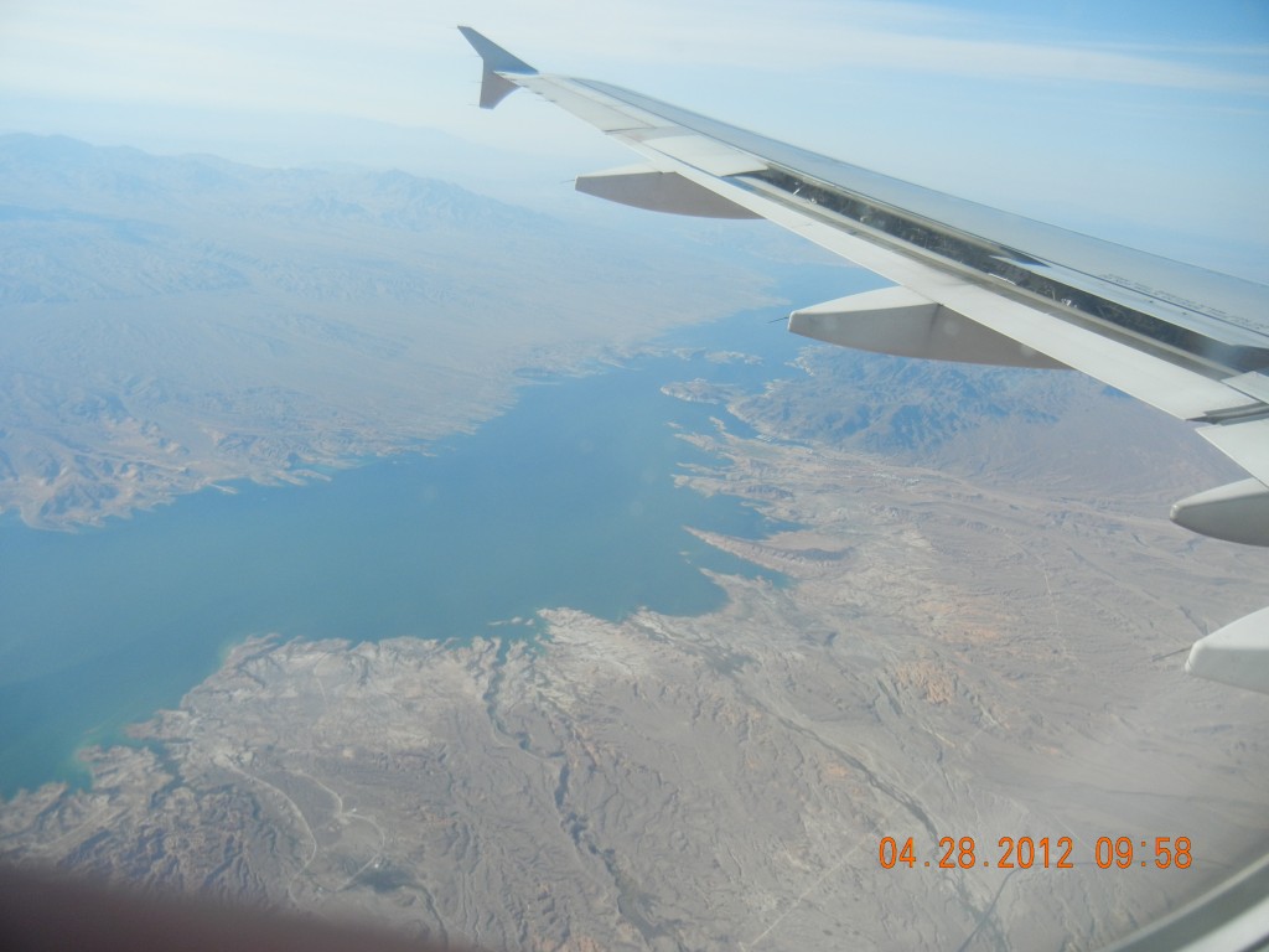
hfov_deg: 60.0
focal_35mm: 30
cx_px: 634
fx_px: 1100
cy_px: 476
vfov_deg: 46.8
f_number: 7
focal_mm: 5.4
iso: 160
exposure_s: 1/356
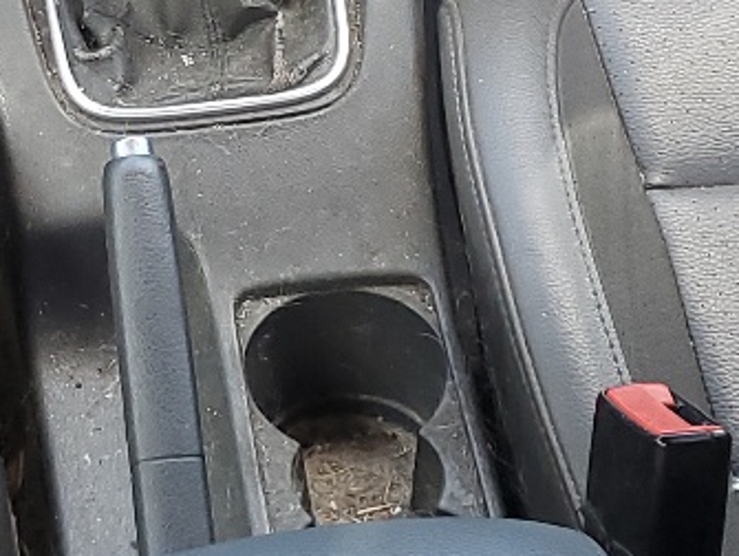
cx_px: 104
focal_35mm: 124
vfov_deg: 11.8
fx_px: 2650
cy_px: -2
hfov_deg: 15.7
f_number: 1.5
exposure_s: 1/100
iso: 59
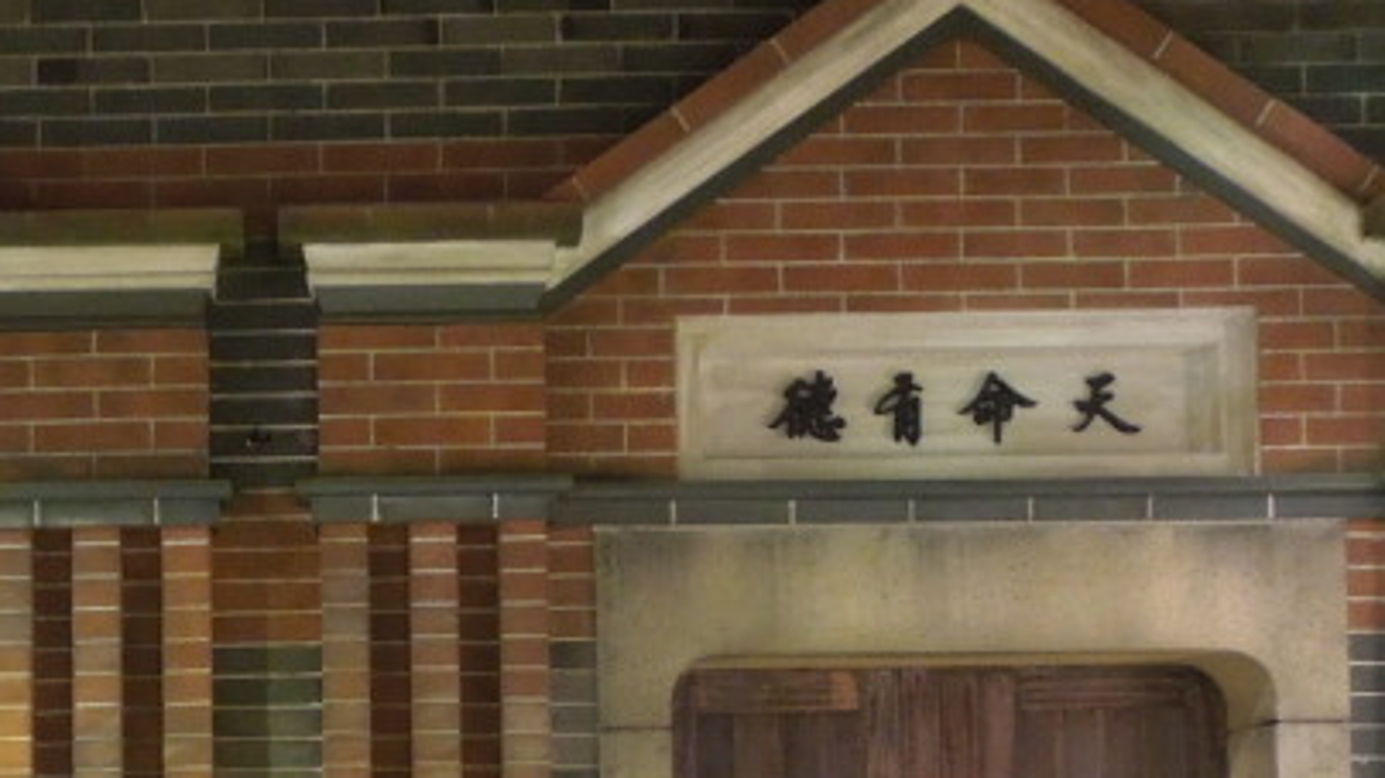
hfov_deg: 29.8
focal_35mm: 69
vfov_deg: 16.9
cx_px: 267
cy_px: 847
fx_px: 2533
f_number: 3.3
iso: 640
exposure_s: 1/8
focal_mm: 4.5
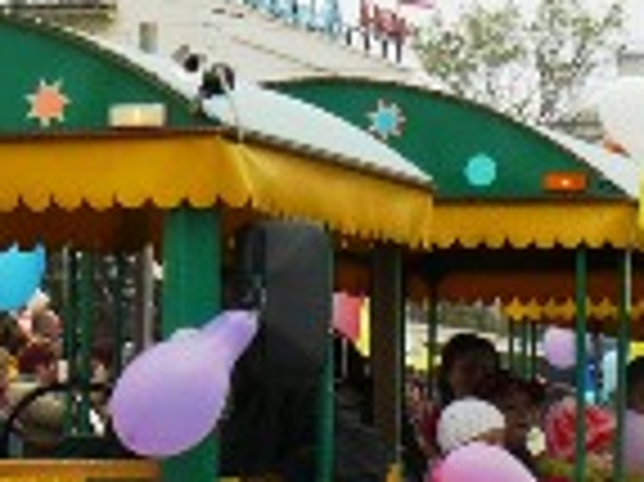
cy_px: 577
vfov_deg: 9.1
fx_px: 2993
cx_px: 18
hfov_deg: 12.2
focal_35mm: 161
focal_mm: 6
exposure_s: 1/200
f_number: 4
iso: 100
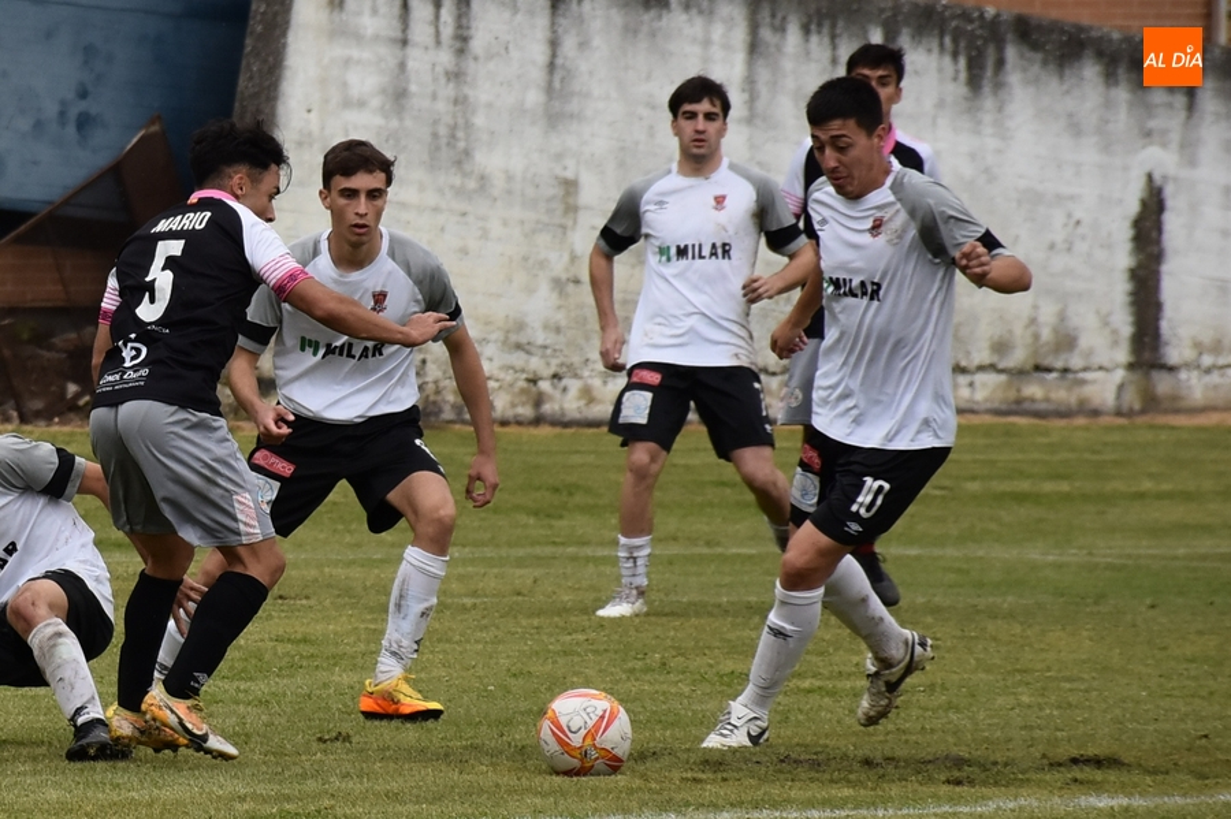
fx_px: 7177
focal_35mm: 210
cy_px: 410
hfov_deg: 9.8
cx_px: 616
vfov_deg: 6.5
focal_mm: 140
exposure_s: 1/1000
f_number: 5.6
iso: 720
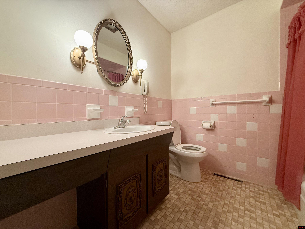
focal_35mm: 14
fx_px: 123
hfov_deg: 102.1
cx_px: 152
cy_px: 114
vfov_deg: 85.7
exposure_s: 1/60
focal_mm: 2.22
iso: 250
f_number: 2.2
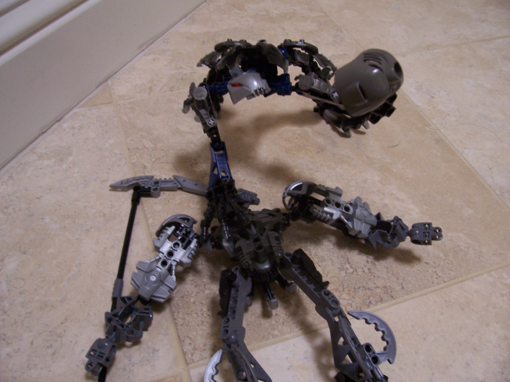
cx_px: 255
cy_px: 191
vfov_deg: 41.8
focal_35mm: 34
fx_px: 501
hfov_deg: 54.0
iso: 160
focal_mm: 5.6
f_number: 2.7
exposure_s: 1/30
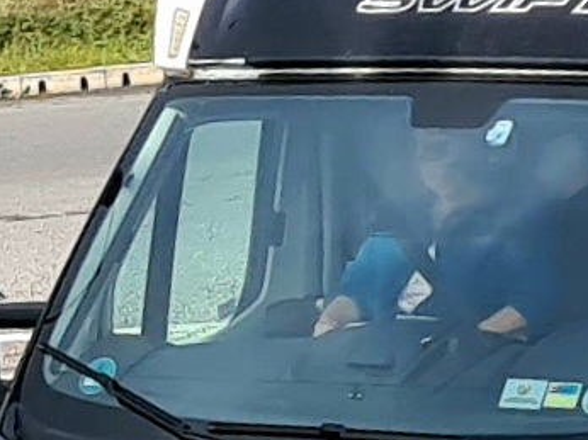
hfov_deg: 18.2
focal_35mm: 98
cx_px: 834
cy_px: 320
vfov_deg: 15.0
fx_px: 1664
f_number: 1.8
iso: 50
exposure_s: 1/1429
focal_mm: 5.4
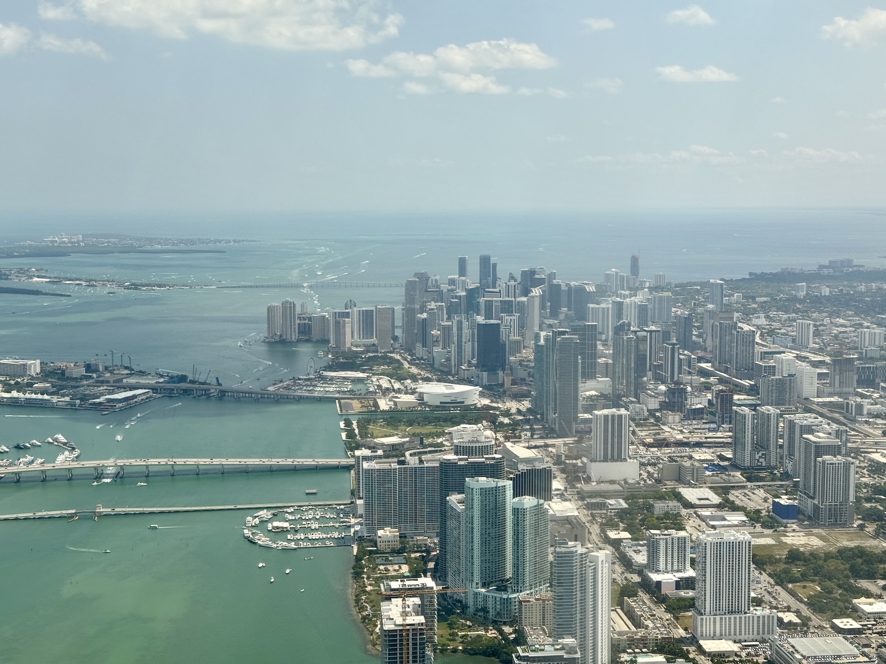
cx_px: 443
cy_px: 332
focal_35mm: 48
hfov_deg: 39.7
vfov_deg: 30.3
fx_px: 1229
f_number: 1.78
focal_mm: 6.76
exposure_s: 1/3096
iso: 64
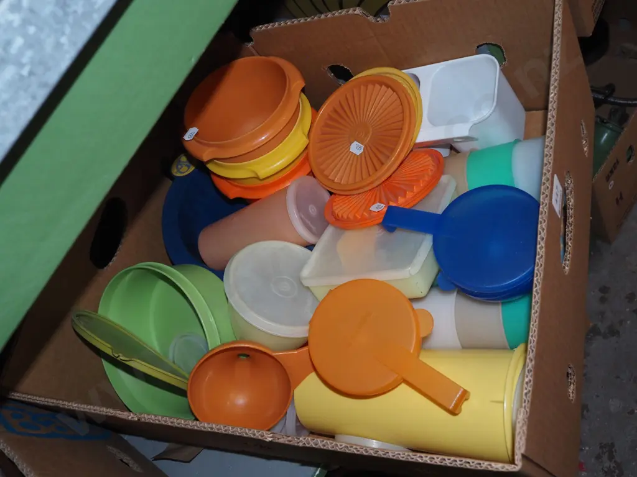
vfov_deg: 37.7
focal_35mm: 38
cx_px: 318
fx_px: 699
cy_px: 238
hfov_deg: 49.0
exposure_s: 1/160
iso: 1250
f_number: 5.6
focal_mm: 19
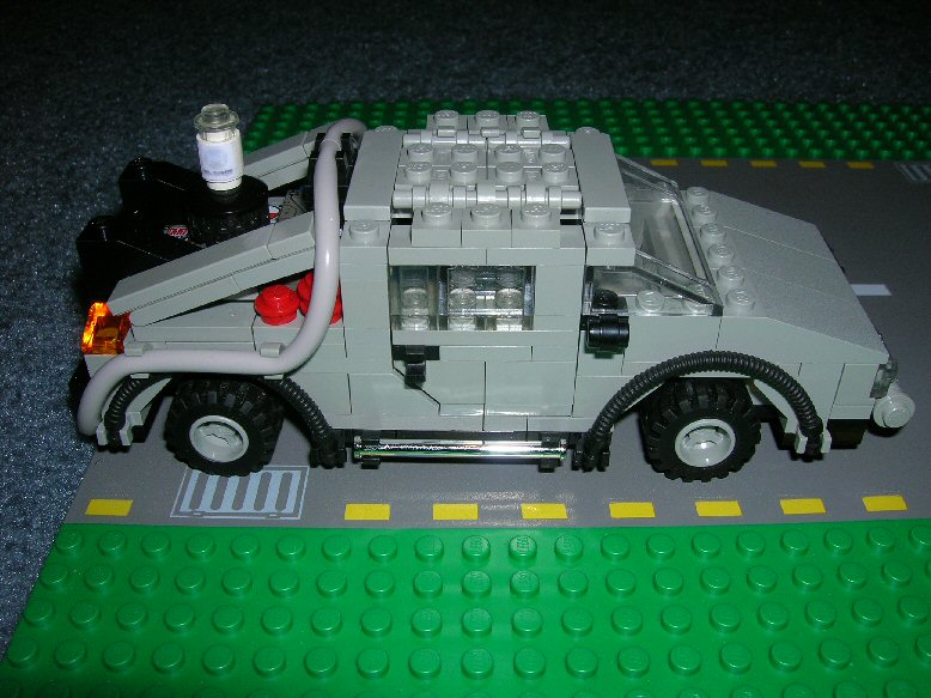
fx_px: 914
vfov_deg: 41.8
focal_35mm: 34
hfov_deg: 54.0
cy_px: 349
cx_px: 466
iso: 50
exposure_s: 1/60.1
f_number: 4.9
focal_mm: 5.7
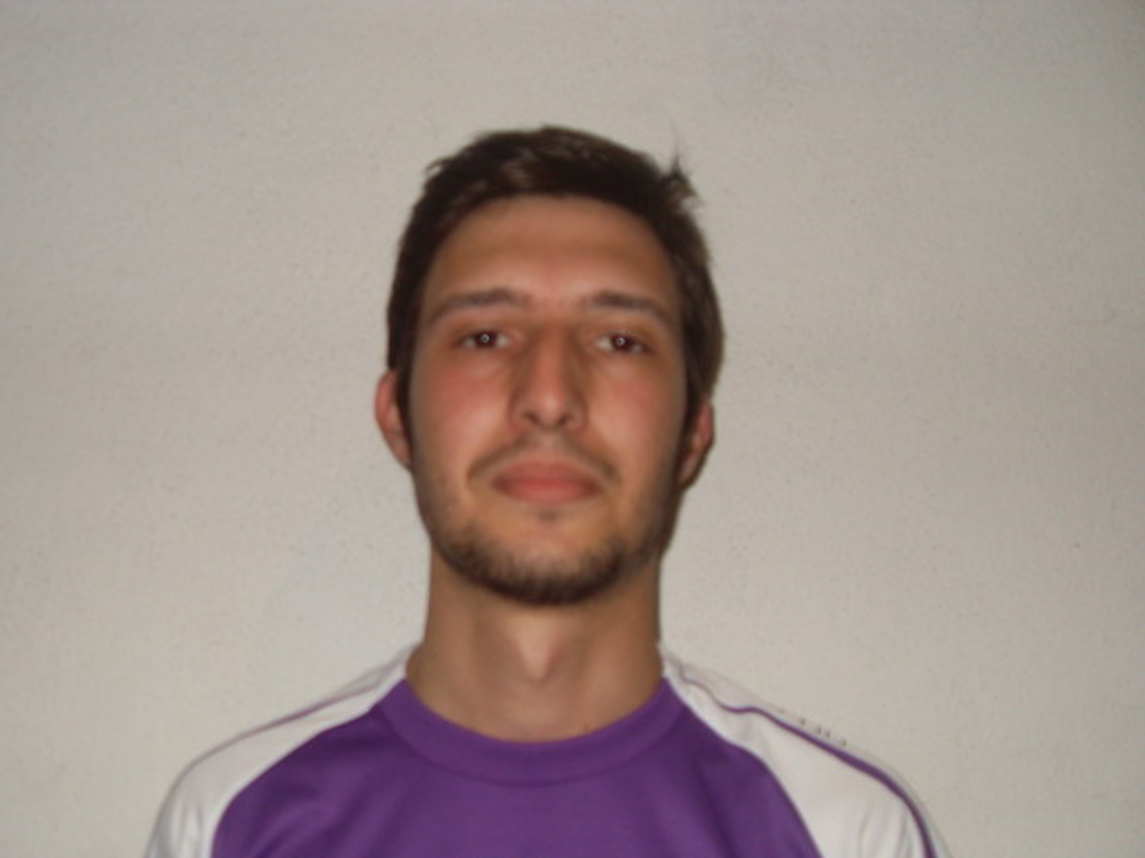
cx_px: 528
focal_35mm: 40
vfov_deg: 35.9
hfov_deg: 46.8
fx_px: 1323
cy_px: 462
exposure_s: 1/45
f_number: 2.8
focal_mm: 6.3
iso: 100
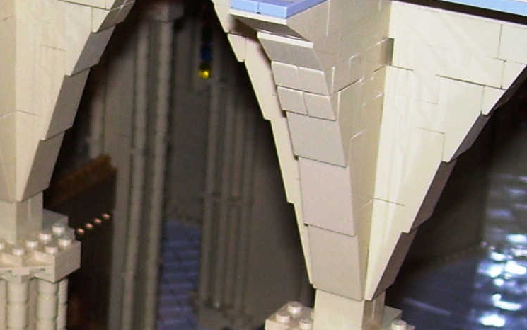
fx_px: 1695
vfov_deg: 11.1
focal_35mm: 118
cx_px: -35
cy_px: 285
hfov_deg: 17.2
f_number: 2.7
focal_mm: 6
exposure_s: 1/60
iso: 80
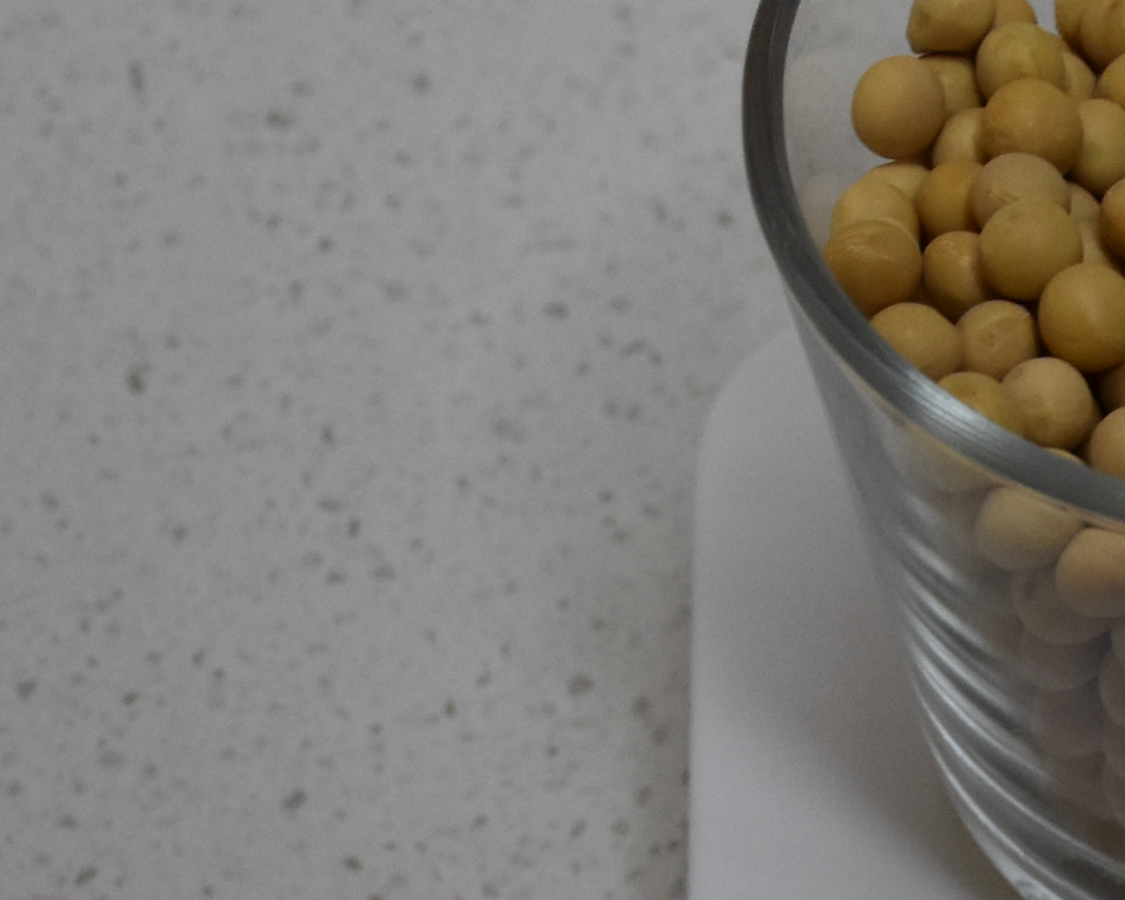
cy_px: 1057
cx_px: 1424
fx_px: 5094
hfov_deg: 12.3
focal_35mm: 153
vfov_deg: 10.0
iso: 800
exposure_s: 1/100
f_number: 5
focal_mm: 24
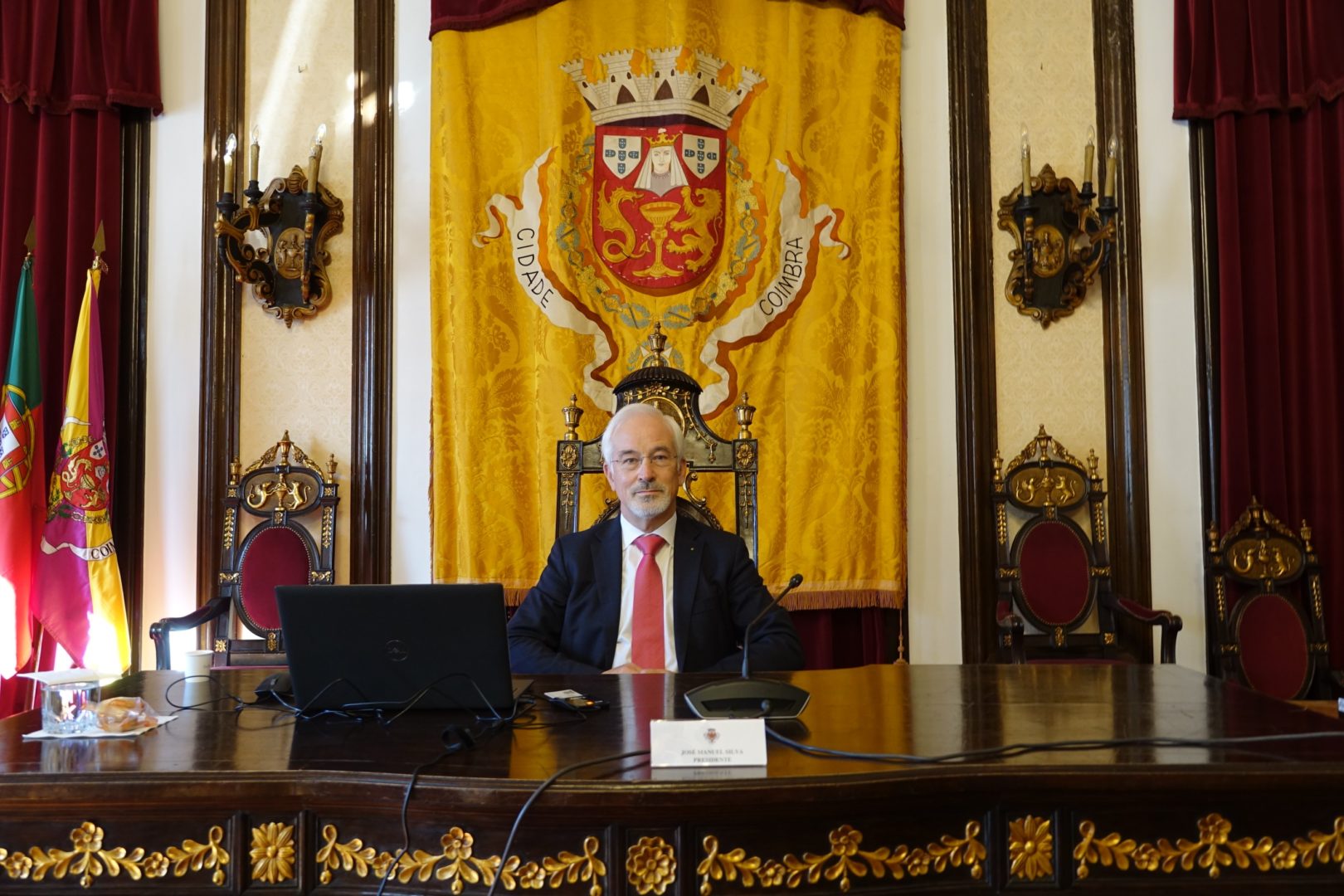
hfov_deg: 60.3
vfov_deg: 42.3
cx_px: 672
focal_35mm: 31
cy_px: 448
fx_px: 1157
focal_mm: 11.26
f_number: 2.8
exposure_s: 1/40
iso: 320
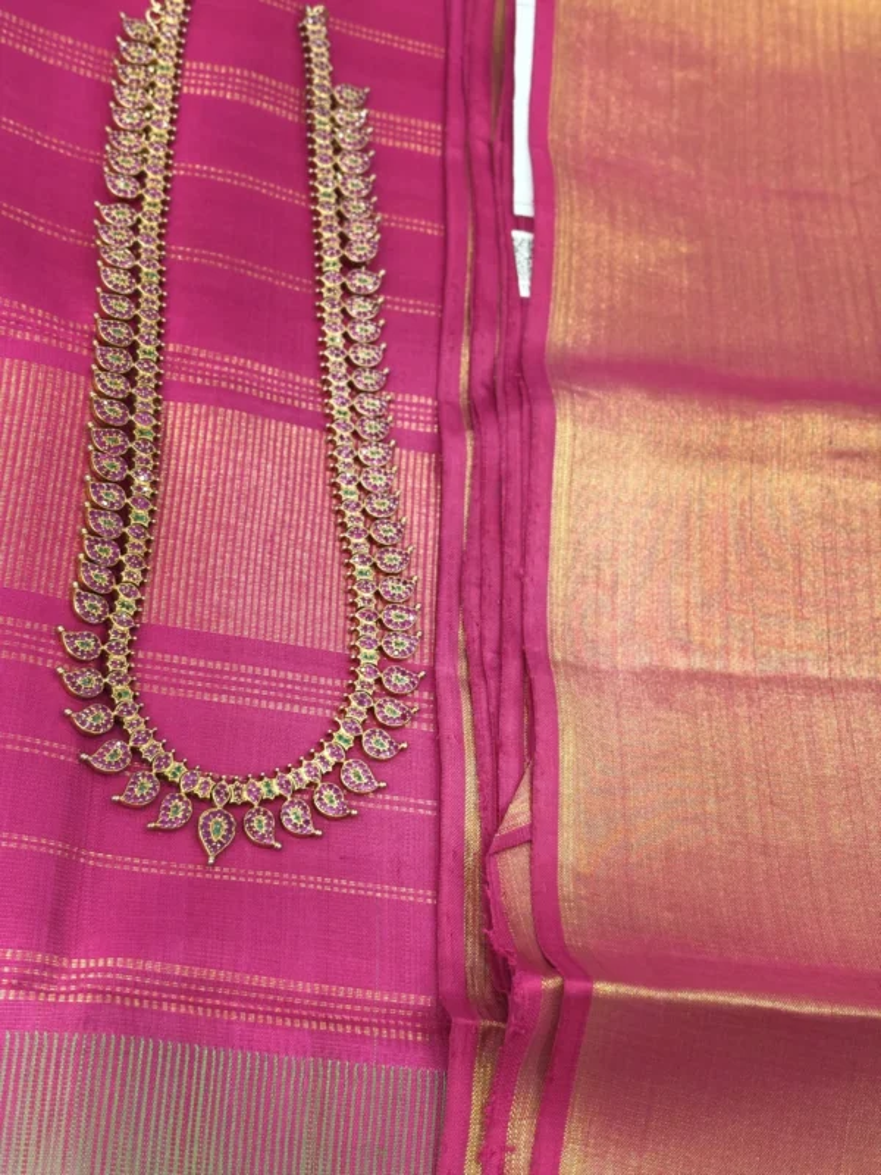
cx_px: 440
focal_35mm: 52
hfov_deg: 28.0
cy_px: 588
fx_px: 1765
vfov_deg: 36.8
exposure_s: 1/50
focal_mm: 5.96
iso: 32
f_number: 1.6
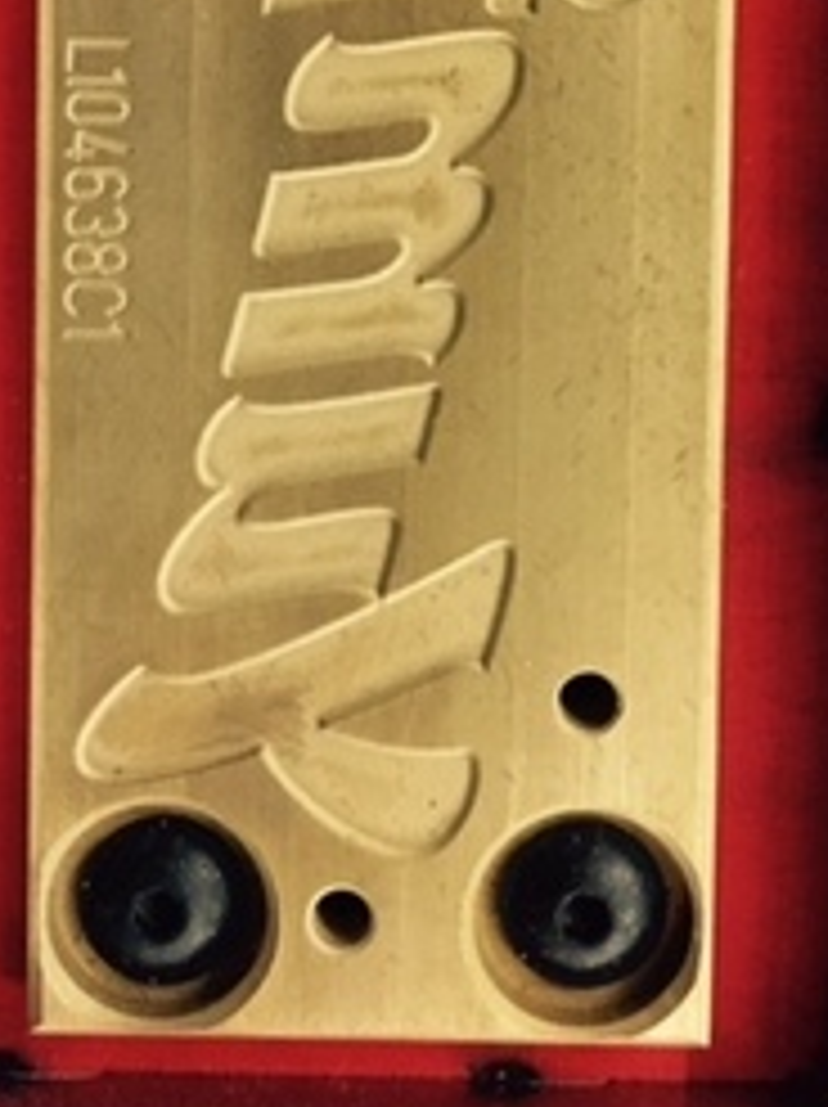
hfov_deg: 24.7
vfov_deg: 31.1
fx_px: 1885
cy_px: 94
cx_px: 511
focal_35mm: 59
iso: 250
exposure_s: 1/20
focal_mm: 4.15
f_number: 2.2
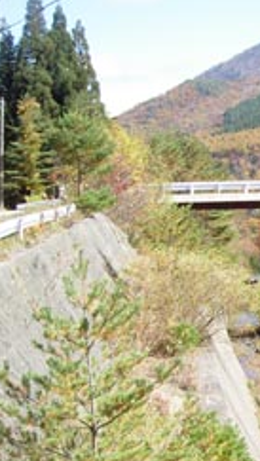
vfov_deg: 30.1
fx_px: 856
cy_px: 277
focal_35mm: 70
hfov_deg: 16.0
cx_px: 376
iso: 50
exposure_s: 1/125
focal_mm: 8
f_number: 4.7
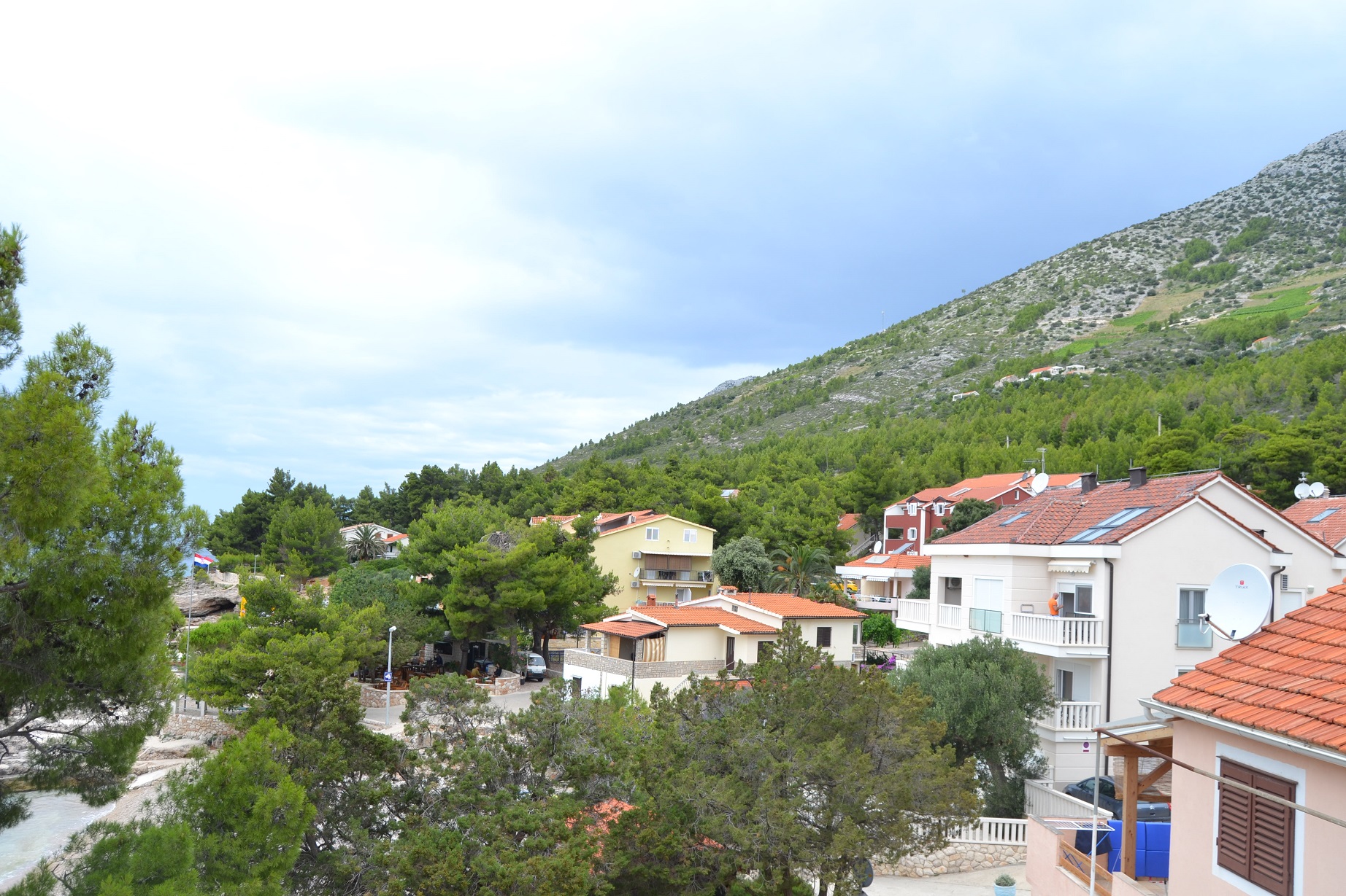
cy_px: 448
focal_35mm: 27
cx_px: 673
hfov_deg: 67.4
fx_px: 1009
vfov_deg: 47.9
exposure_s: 1/200
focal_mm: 18
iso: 100
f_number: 7.1
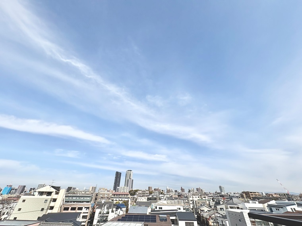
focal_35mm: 14
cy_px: 113
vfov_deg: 85.7
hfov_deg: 102.1
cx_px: 151
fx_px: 122
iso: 50
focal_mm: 2.22
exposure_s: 1/3390
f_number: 2.2
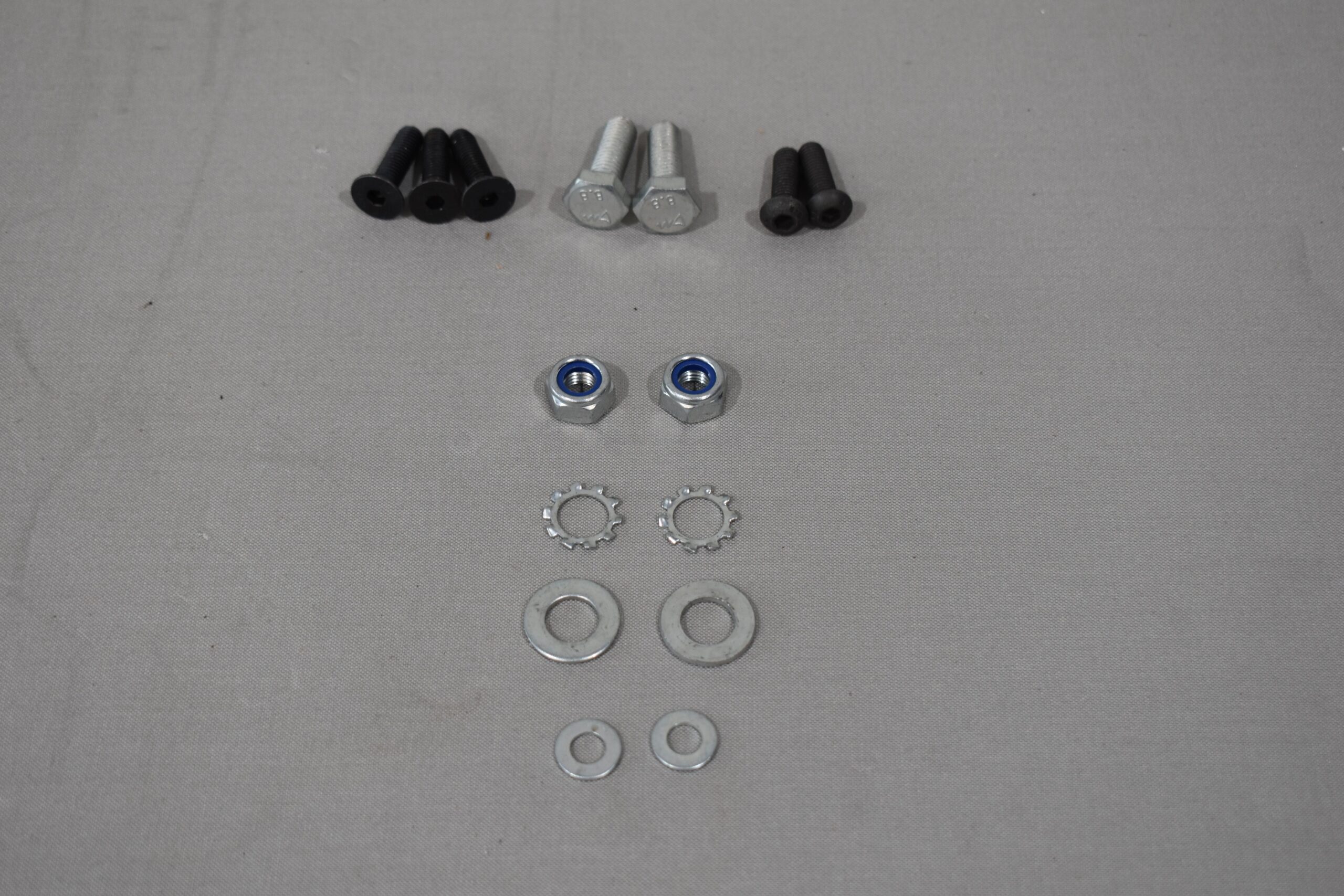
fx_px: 2128
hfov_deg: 35.1
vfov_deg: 23.8
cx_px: 672
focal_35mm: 57
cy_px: 448
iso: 400
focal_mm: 38
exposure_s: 1/125
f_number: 5.6
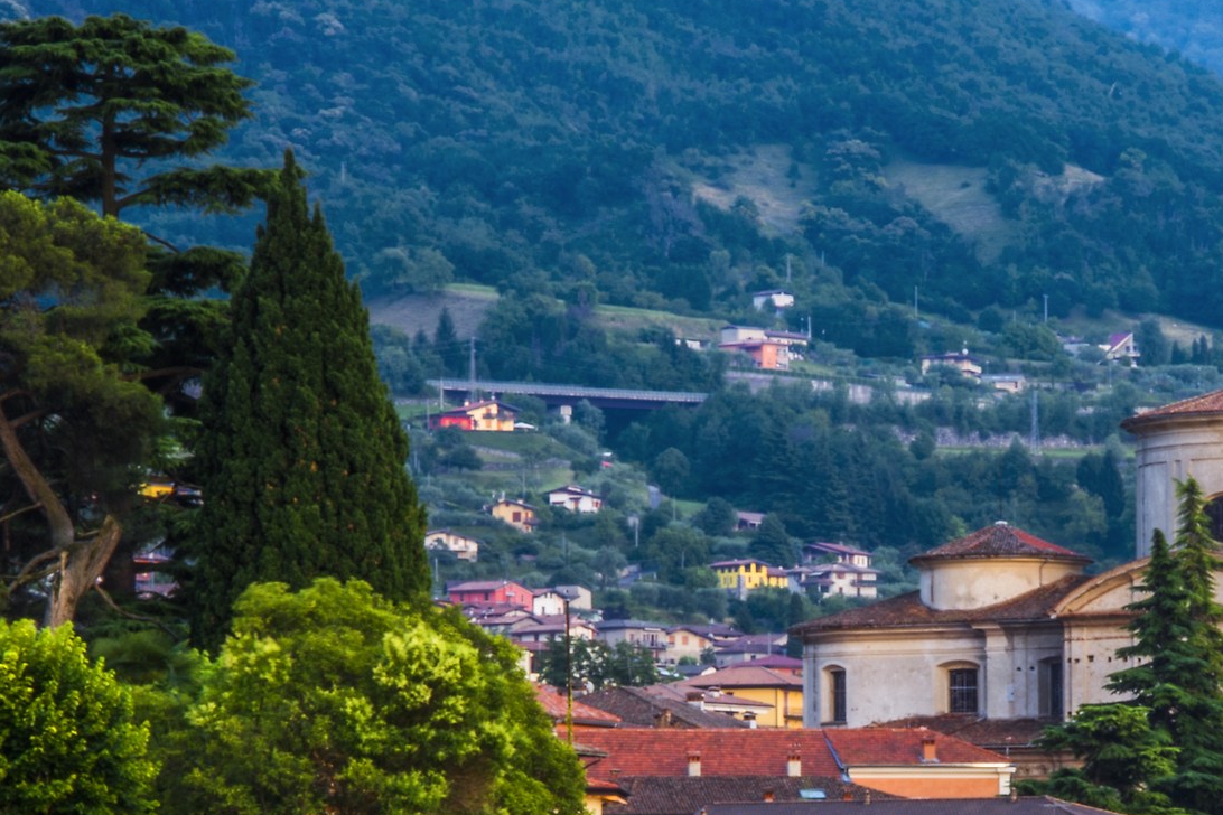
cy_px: 812
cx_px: 841
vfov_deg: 4.9
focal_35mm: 280
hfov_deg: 7.4
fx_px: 9515
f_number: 36
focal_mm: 85
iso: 100
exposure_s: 6
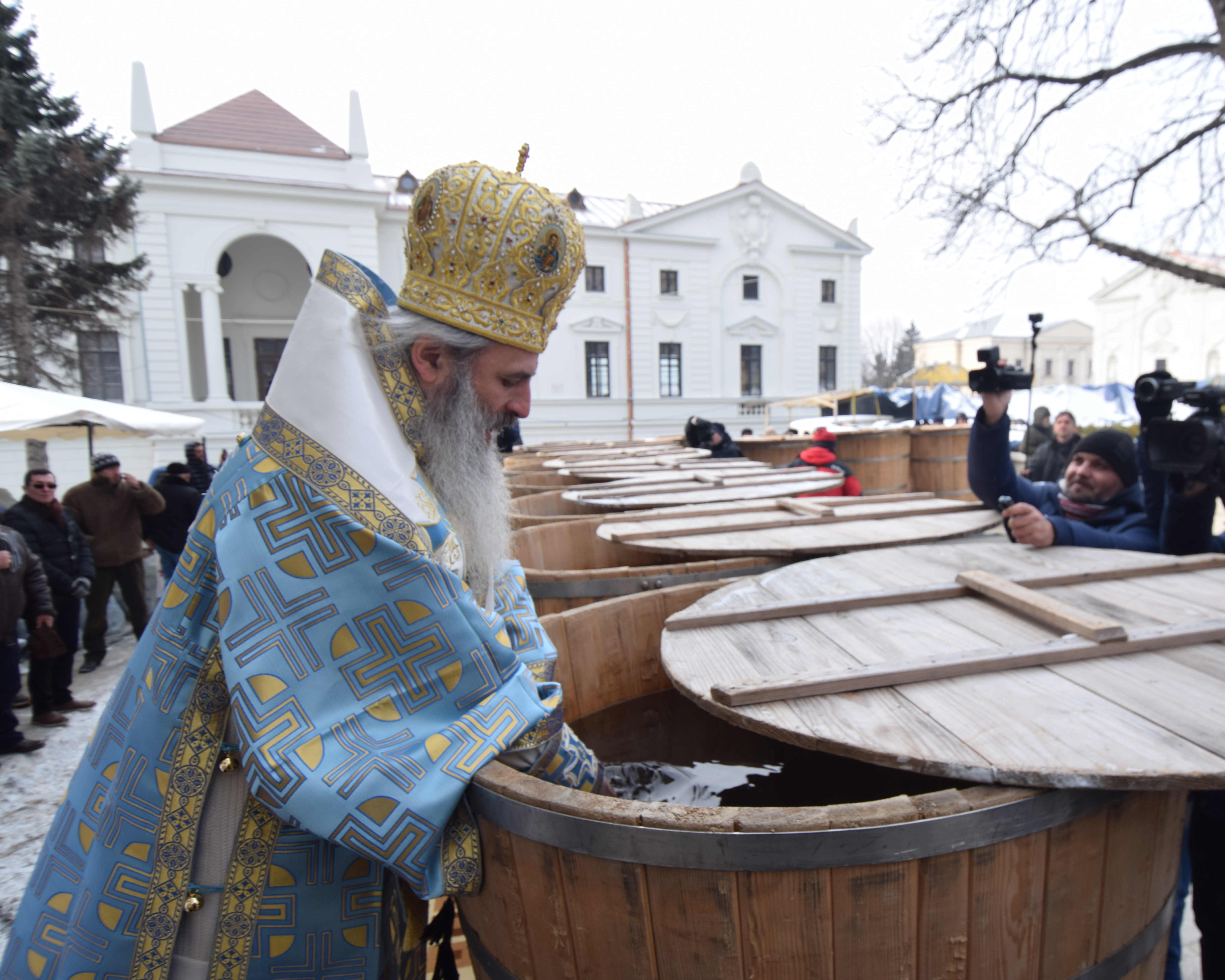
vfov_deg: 58.8
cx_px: 728
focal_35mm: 24
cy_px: 494
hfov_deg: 69.6
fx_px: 870
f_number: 7.1
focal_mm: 14
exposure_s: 1/80
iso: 160
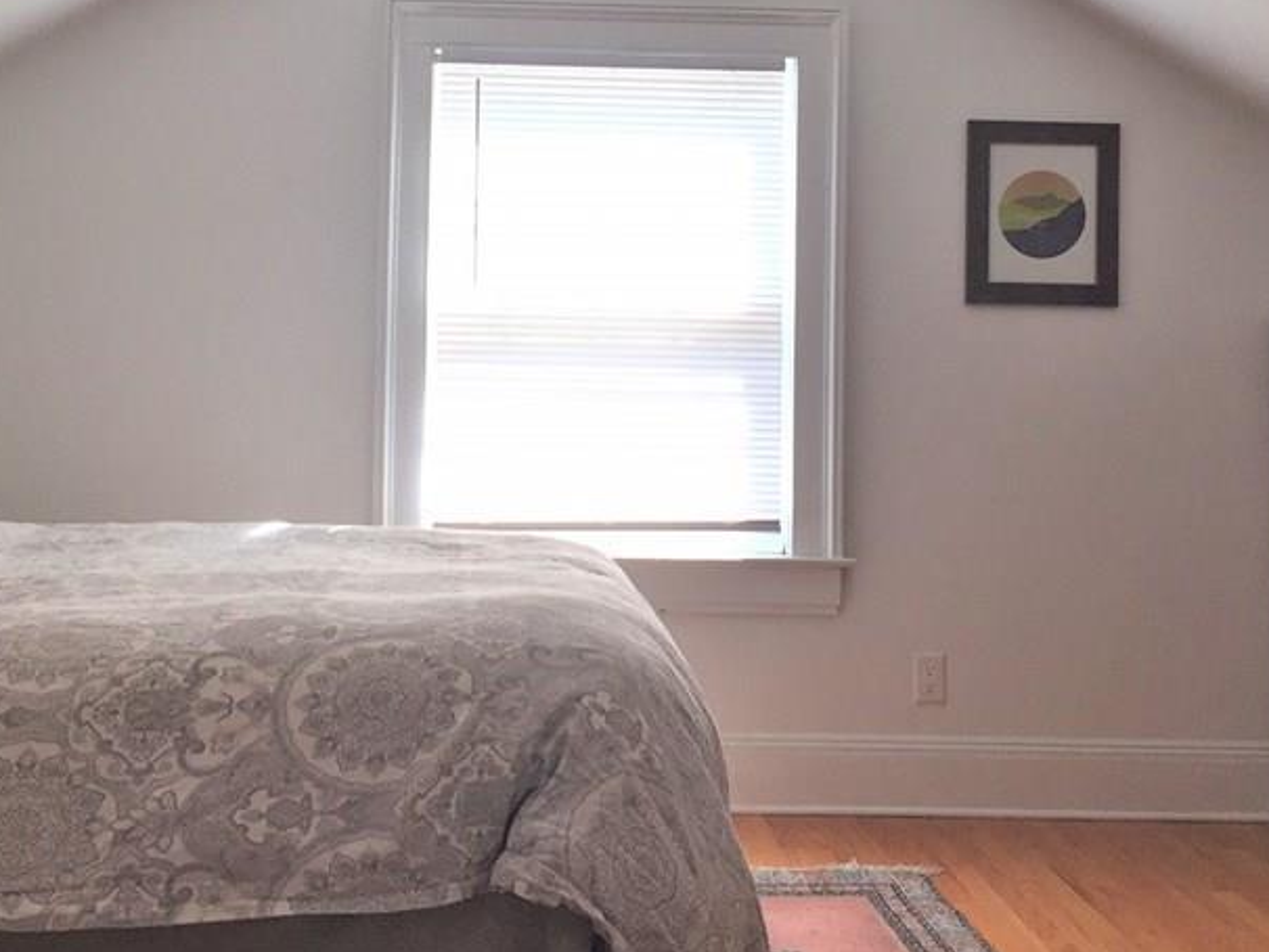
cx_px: 588
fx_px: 1797
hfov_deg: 38.9
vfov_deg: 29.3
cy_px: 257
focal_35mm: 49
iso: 40
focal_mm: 4.15
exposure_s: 1/120
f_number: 2.2
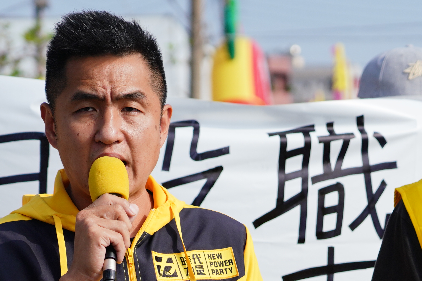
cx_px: 224
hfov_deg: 11.4
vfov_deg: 7.5
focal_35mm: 181
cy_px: 307
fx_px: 2122
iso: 400
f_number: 4
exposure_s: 1/4000
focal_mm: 70
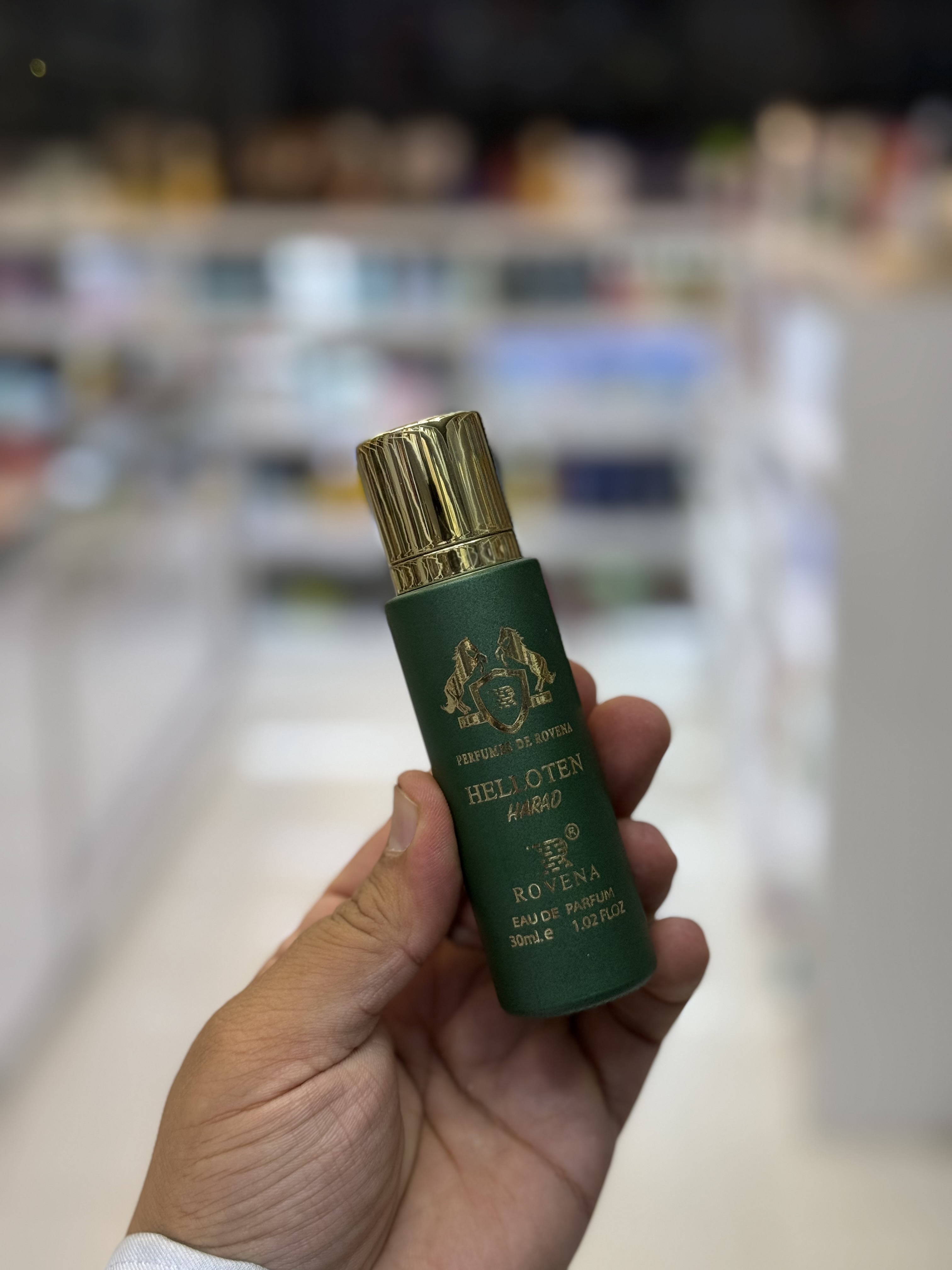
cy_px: 635
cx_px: 476
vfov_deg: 39.7
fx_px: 1760
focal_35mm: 48
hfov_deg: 30.3
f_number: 1.78
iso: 100
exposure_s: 1/460
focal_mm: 6.76
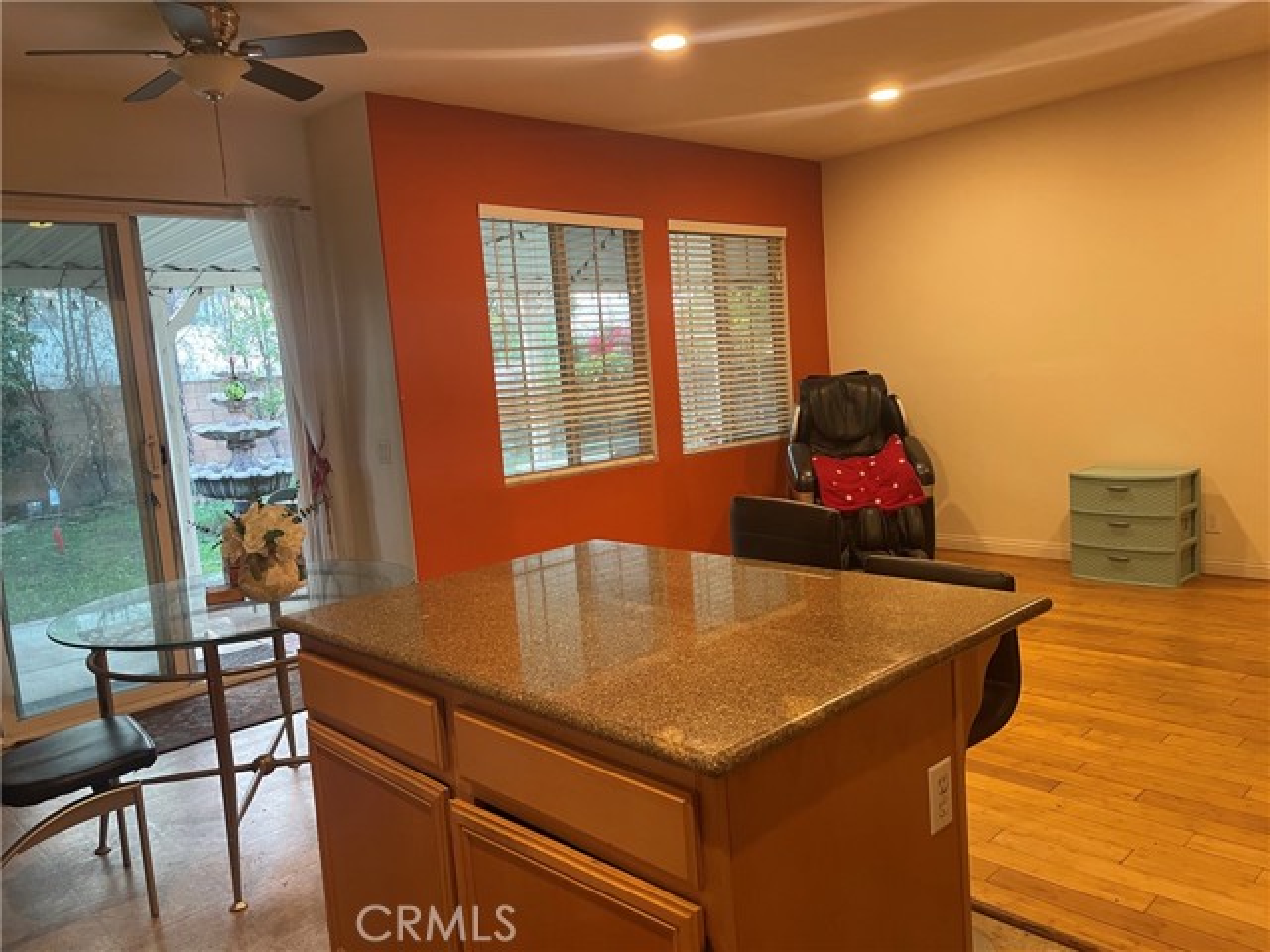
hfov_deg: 67.3
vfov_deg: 53.1
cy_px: 476
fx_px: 954
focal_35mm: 26
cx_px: 635
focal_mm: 4.2
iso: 200
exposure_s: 1/60
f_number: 1.6
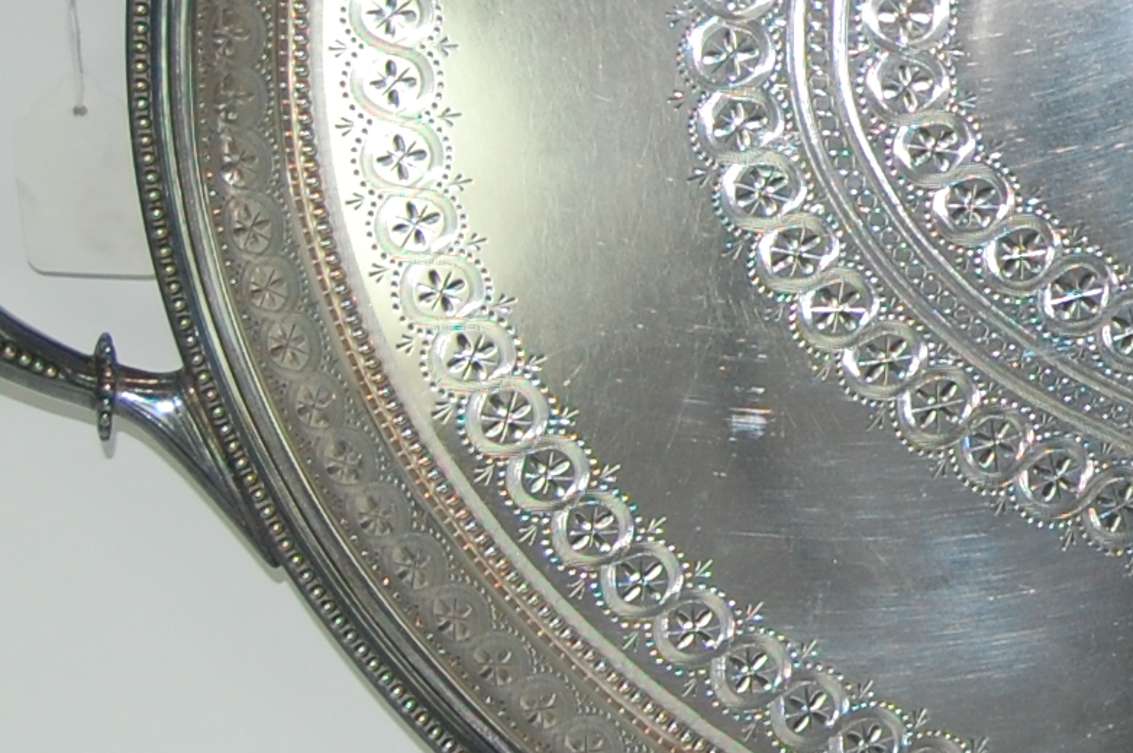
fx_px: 5440
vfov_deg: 7.9
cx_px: 1760
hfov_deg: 11.4
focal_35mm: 173
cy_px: -133
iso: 400
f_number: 5.6
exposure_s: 1/500
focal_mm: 30
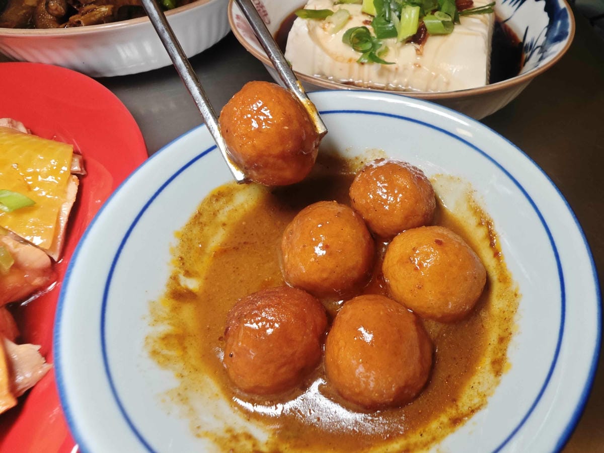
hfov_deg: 73.9
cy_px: 226
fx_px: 401
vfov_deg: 58.9
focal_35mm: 23
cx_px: 302
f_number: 1.8
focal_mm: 2.03
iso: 100
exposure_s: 1/120
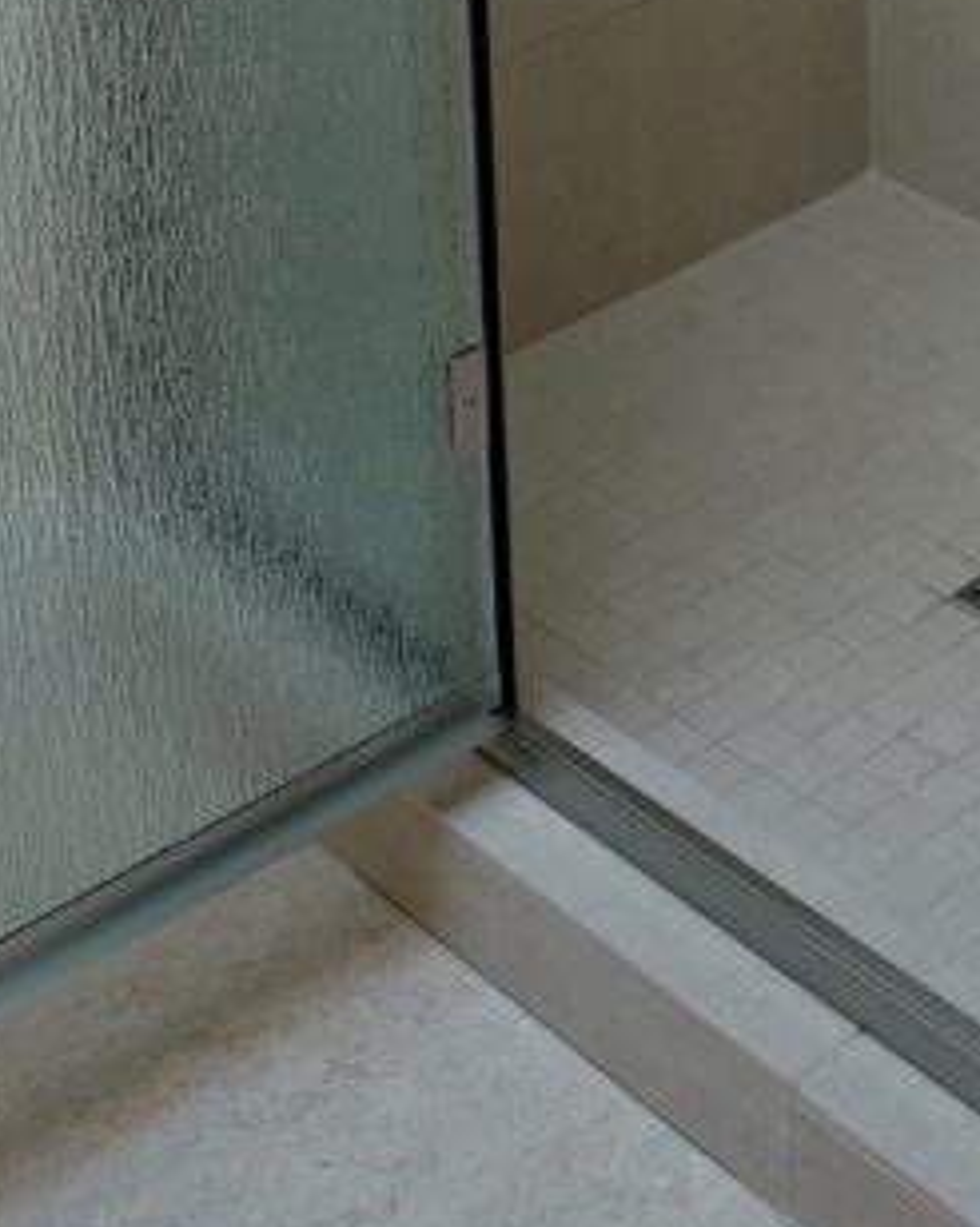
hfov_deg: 19.4
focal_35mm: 75
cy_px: -633
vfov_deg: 21.3
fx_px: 2722
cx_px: 1141
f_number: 2.8
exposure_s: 1/80
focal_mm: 8.8
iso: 125
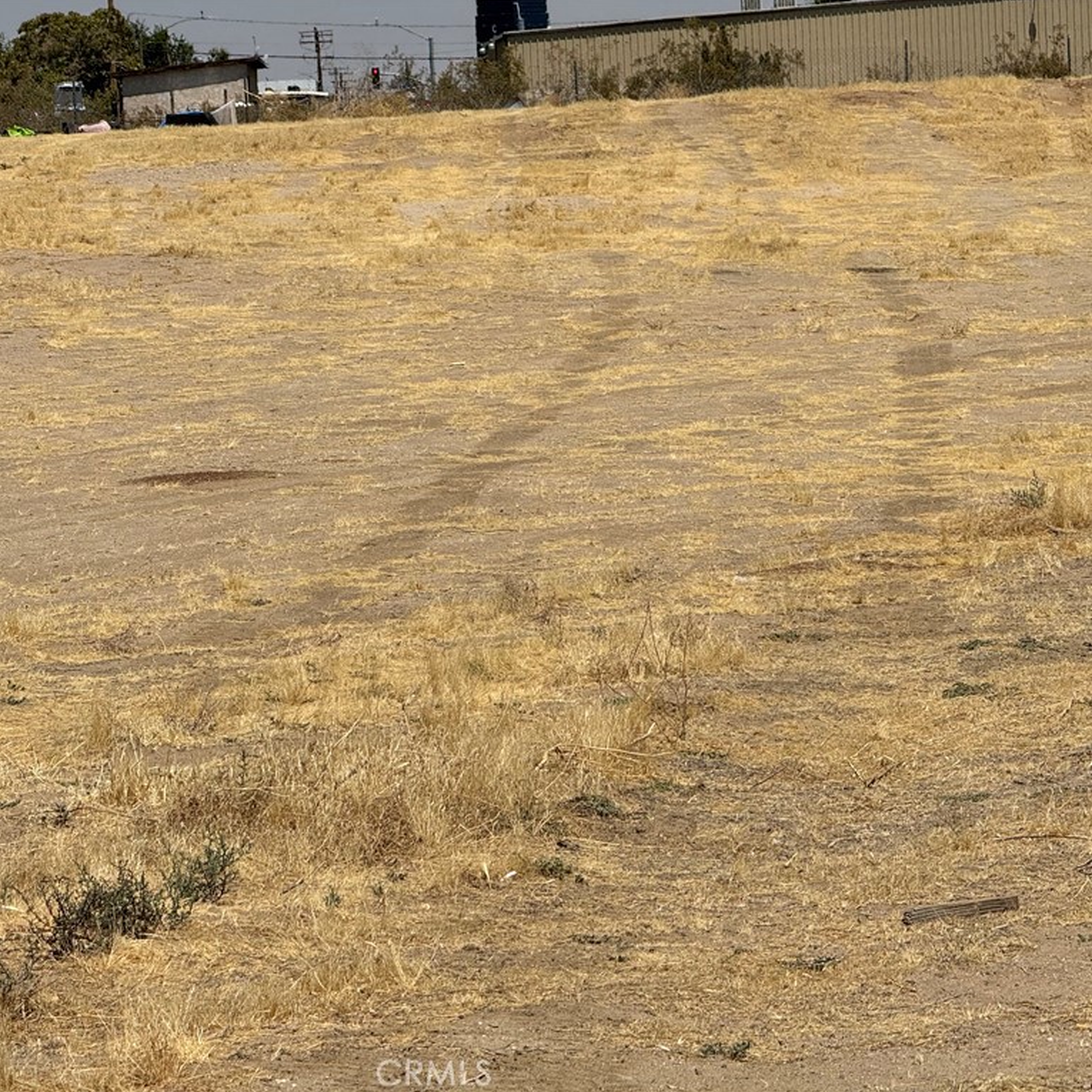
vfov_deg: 12.3
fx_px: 5068
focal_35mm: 142
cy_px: 545
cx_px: 637
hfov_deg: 12.3
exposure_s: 1/3891
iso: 50
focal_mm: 15.66
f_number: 2.8
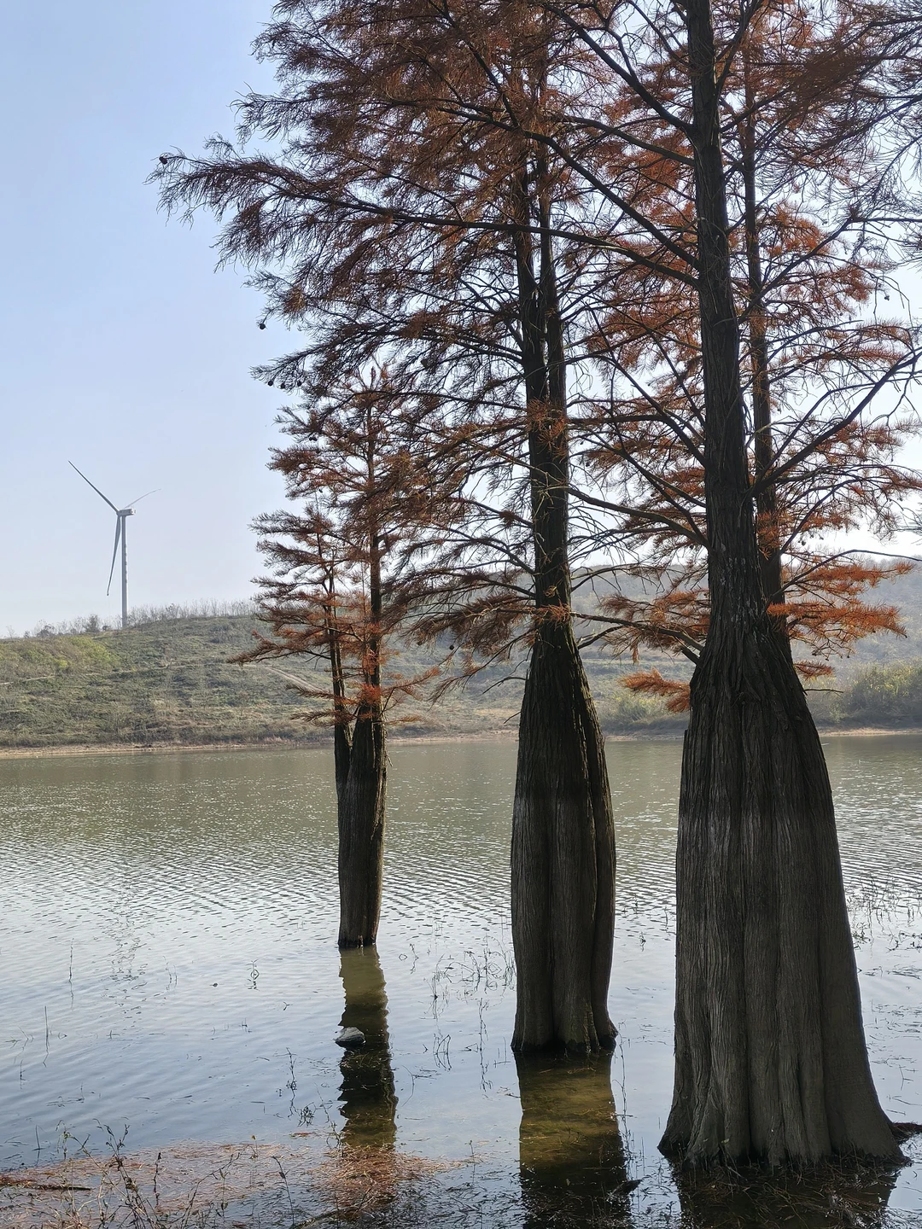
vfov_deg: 49.0
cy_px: 614
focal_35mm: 38
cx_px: 461
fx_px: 1350
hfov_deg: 37.7
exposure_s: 1/2695
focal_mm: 5.52
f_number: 1.9
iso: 50
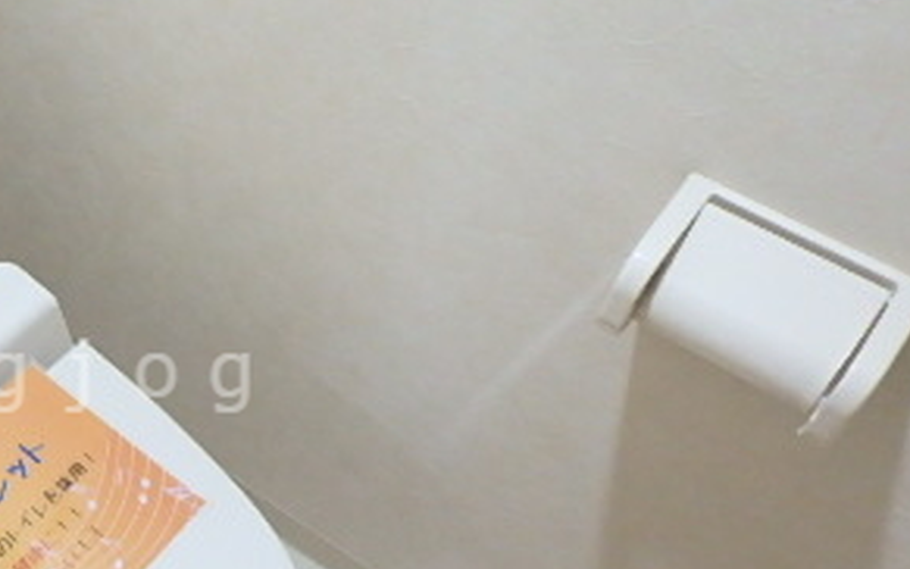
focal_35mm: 49
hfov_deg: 37.7
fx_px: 1215
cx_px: 53
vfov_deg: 26.2
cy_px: 375
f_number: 3.5
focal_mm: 3.7
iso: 800
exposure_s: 1/30
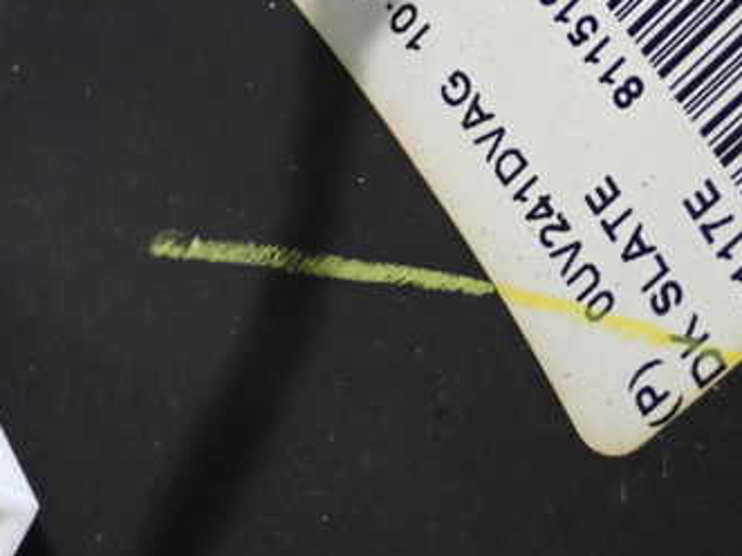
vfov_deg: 15.0
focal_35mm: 98
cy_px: 139
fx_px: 2100
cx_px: 415
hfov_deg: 20.0
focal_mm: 9.65
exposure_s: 1/40
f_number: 3.3
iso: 2000
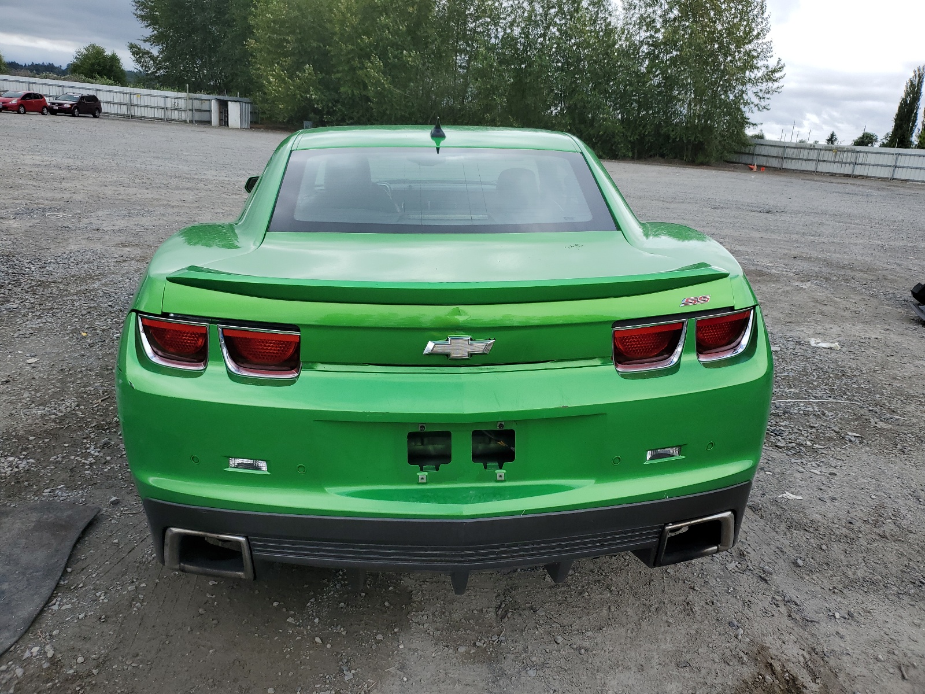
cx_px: 462
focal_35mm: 26
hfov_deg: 67.3
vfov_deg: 53.1
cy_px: 347
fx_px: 695
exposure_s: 1/1667
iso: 50
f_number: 1.5
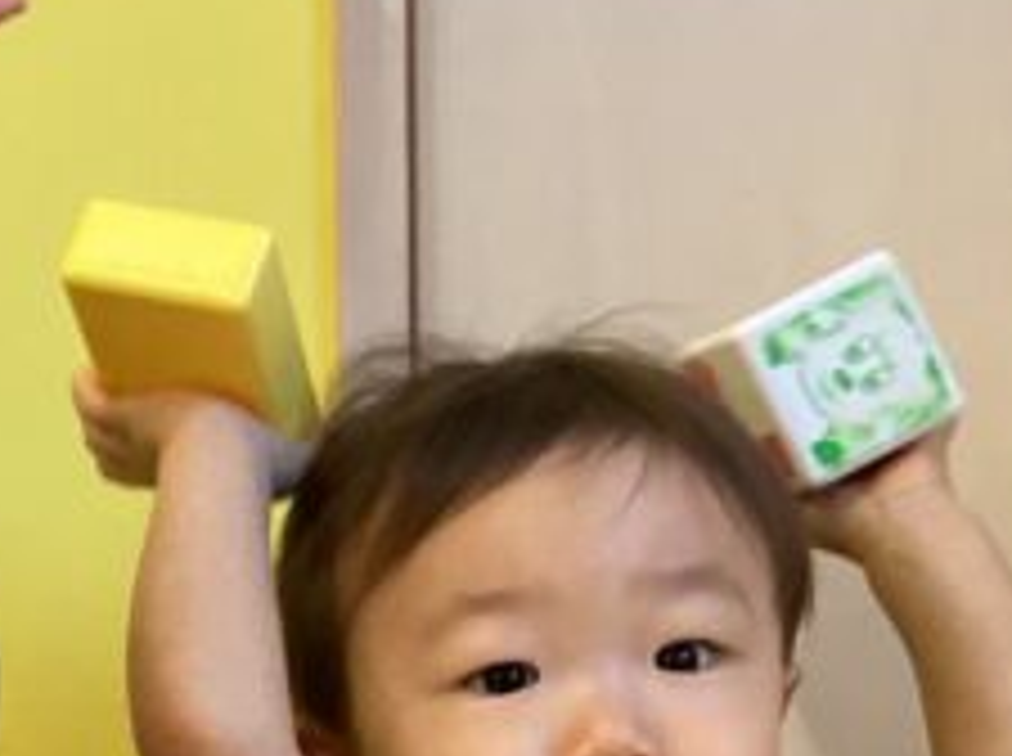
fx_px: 3094
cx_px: -288
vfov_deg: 13.6
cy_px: 873
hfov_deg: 17.5
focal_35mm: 106
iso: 250
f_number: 2.4
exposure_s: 1/60
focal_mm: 3.3
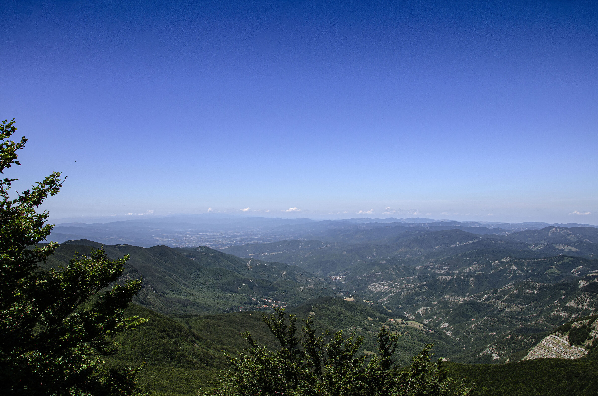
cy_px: 198
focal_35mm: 27
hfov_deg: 67.5
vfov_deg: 47.7
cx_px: 299
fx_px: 448
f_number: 11
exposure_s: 1/320
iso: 125
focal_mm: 18
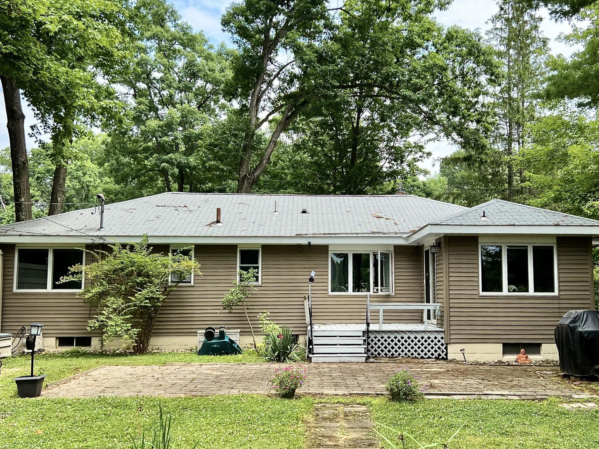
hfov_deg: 50.0
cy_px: 229
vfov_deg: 38.6
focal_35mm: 37
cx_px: 342
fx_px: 640
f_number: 1.5
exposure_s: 1/1311
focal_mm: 5.7
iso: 50
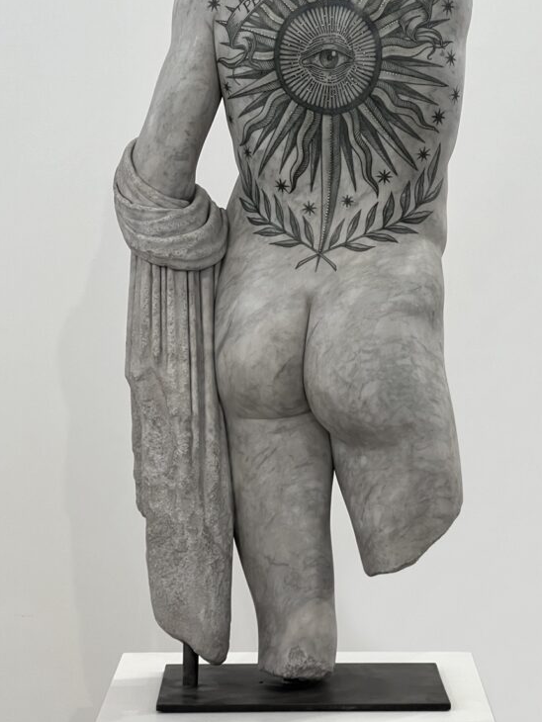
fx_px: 2253
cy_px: 297
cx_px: 291
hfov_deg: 13.7
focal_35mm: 108
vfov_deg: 18.2
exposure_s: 1/100
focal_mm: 9
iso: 200
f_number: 2.8
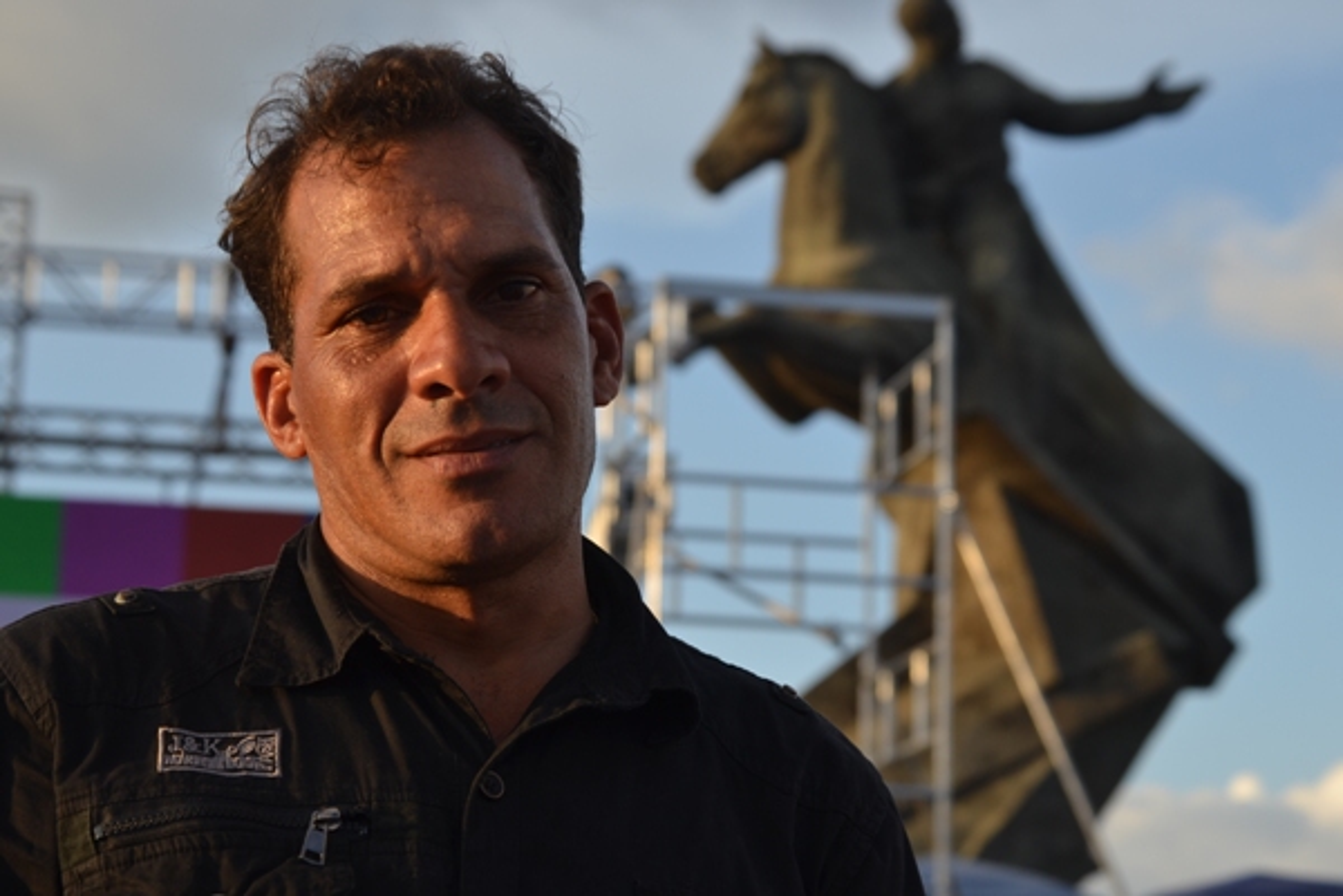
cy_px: 448
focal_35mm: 82
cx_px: 672
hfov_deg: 24.6
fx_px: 3077
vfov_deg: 16.6
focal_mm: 55
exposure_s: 1/160
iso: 100
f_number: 6.3
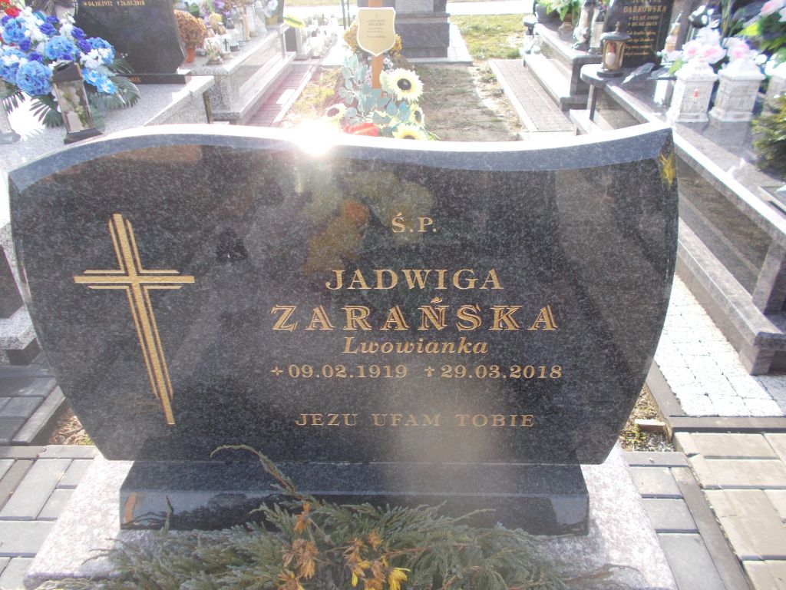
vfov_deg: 53.1
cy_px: 295
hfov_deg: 67.3
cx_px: 393
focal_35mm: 26
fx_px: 590
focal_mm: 4.6
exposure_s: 1/125
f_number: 3.2
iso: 80
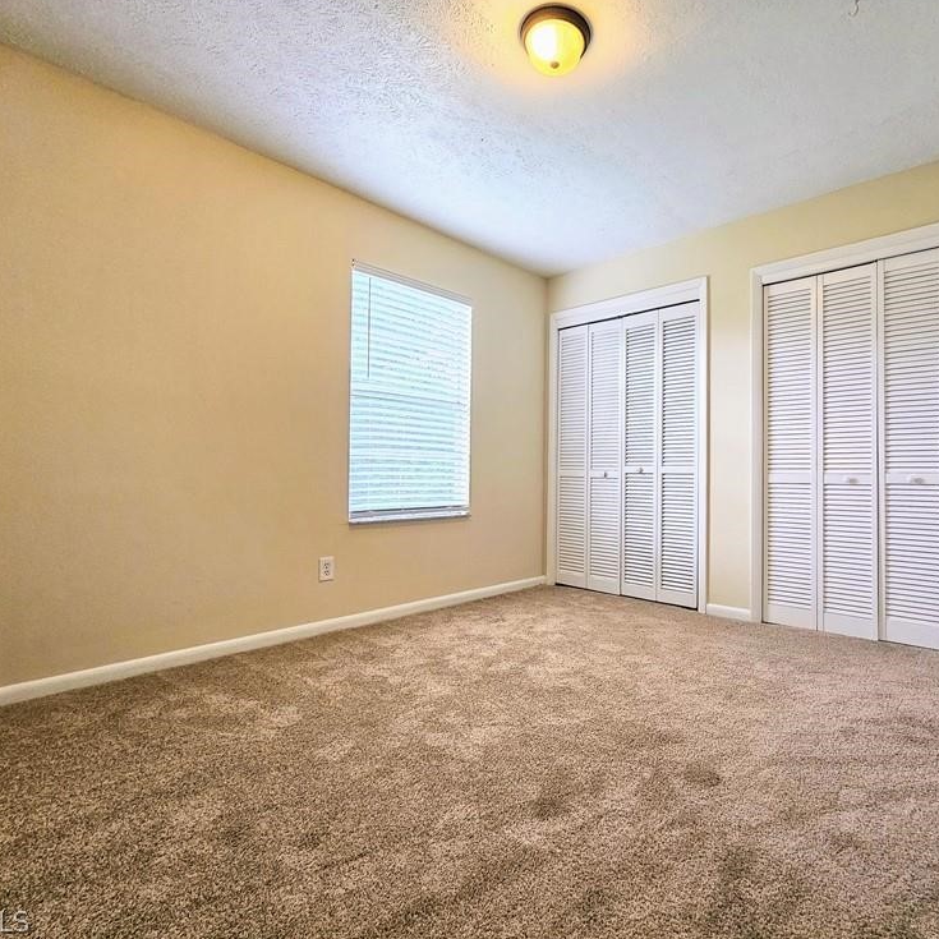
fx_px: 491
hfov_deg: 86.3
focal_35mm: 16
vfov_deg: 87.4
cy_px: 452
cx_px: 563
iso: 125
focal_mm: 2.2
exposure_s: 1/60
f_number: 2.2
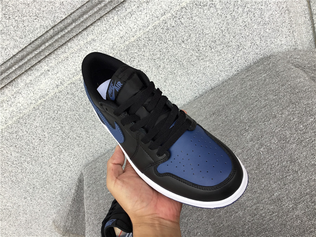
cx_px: 158
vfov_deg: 45.4
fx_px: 283
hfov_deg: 58.4
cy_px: 118
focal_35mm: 31
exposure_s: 1/100
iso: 25
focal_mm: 3.3
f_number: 2.4
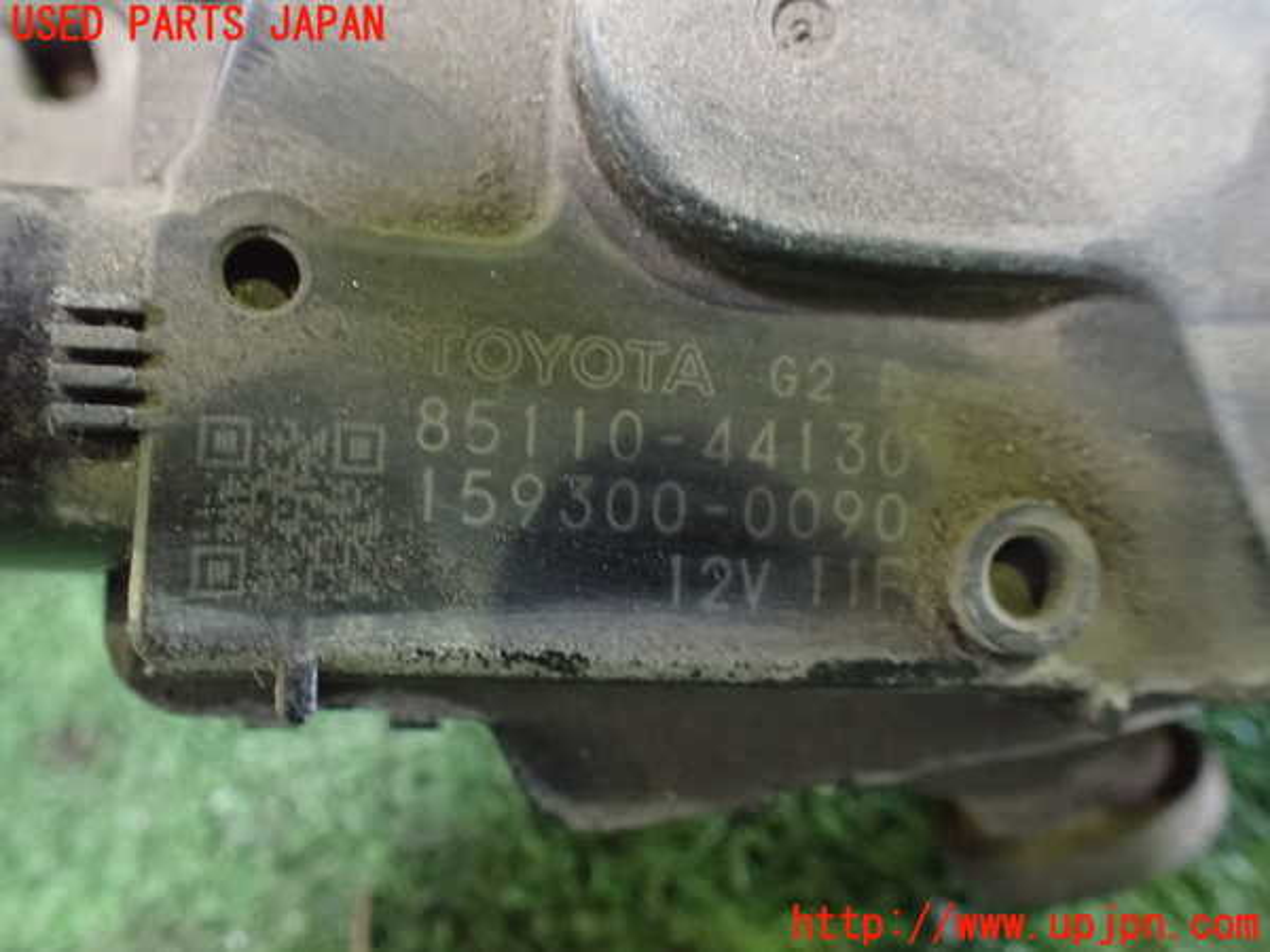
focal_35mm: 30
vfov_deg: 46.8
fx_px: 1101
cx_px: 635
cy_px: 476
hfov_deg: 60.0
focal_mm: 5.4
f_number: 2.3
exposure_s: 1/30
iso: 1250
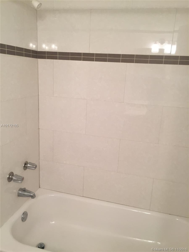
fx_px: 211
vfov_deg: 61.7
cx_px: 94
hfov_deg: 48.2
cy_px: 126
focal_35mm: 29
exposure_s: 1/30
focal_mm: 4.15
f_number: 2.2
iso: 64
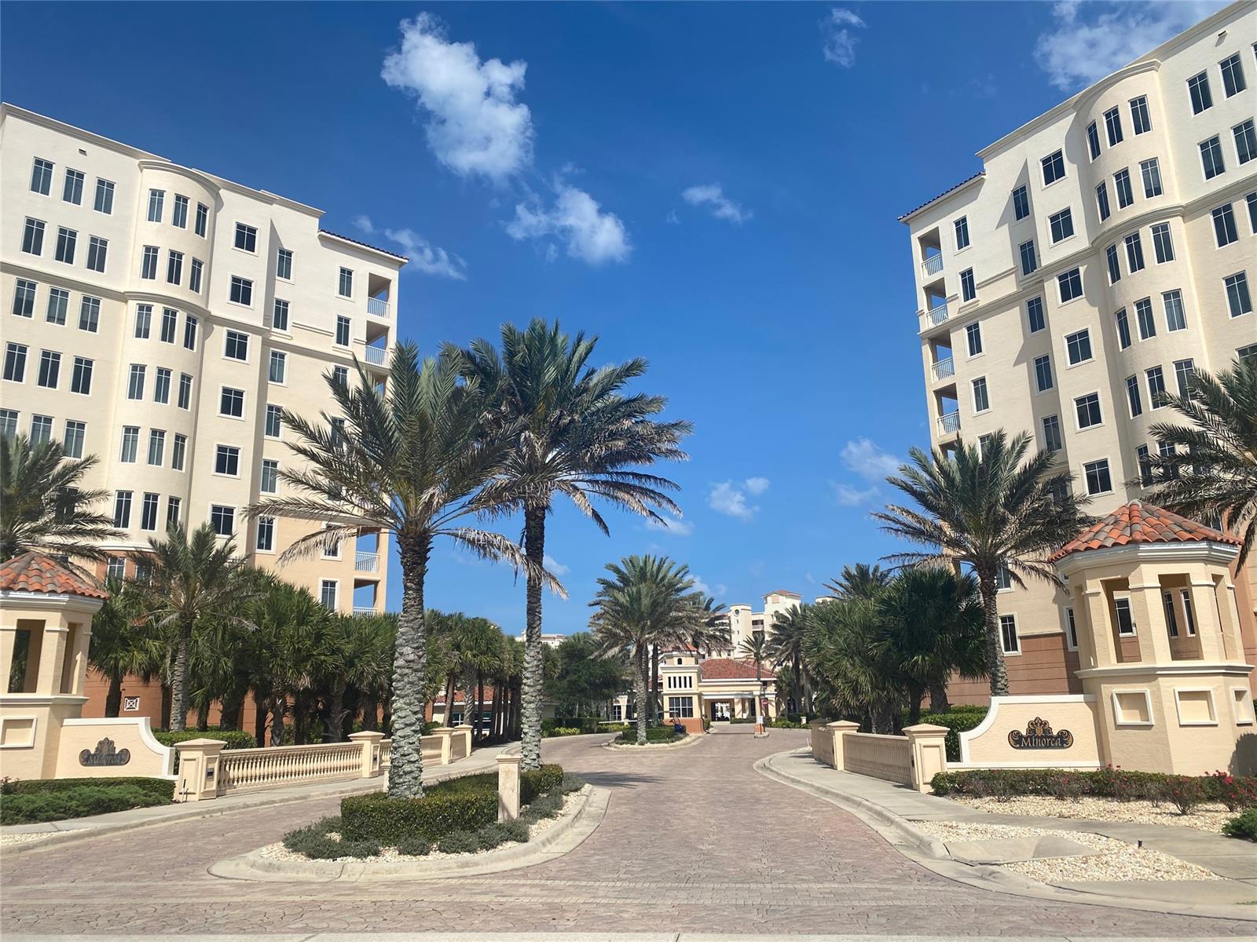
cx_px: 628
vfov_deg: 53.1
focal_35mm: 26
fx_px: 944
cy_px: 471
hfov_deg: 67.3
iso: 32
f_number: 1.8
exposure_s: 1/5236
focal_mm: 4.25
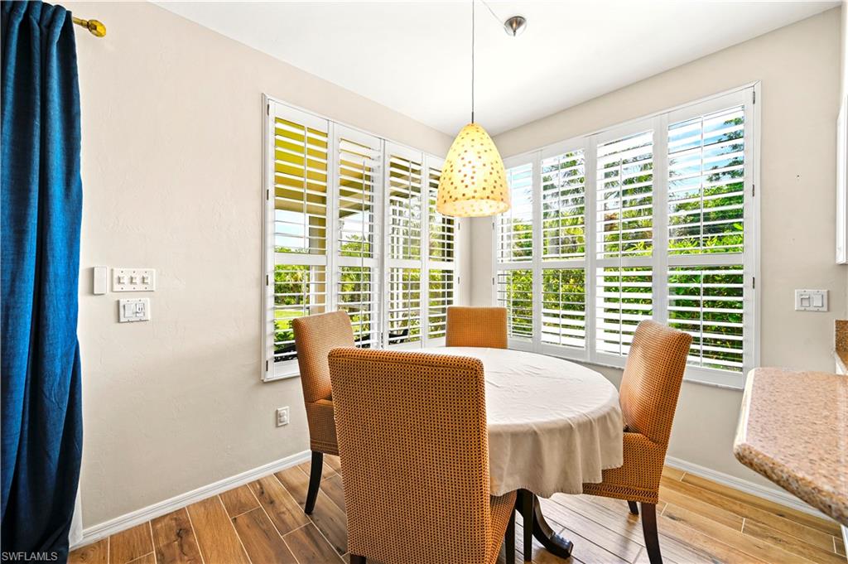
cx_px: 424
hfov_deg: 104.3
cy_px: 282
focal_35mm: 14
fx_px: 330
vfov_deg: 81.1
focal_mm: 14
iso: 100
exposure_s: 1/2.5
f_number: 8
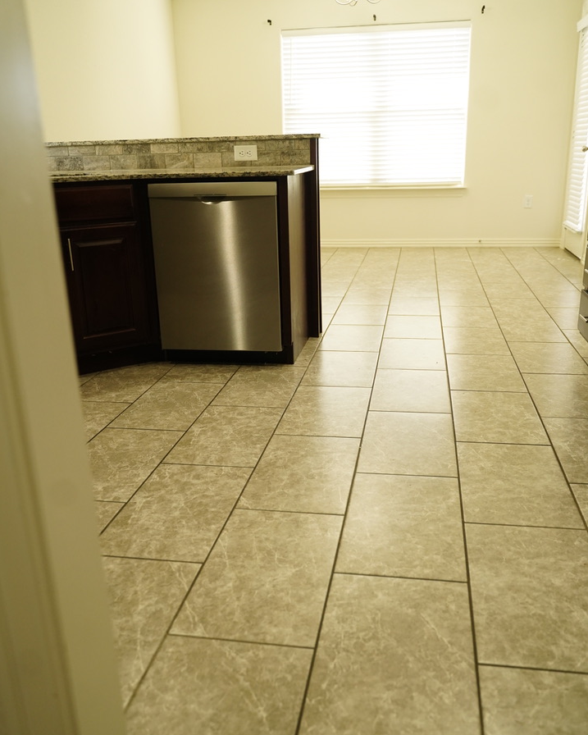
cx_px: 292
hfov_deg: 44.6
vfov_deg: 54.2
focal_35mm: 33
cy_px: 392
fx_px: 718
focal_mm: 29
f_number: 2.8
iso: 1600
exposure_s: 1/125
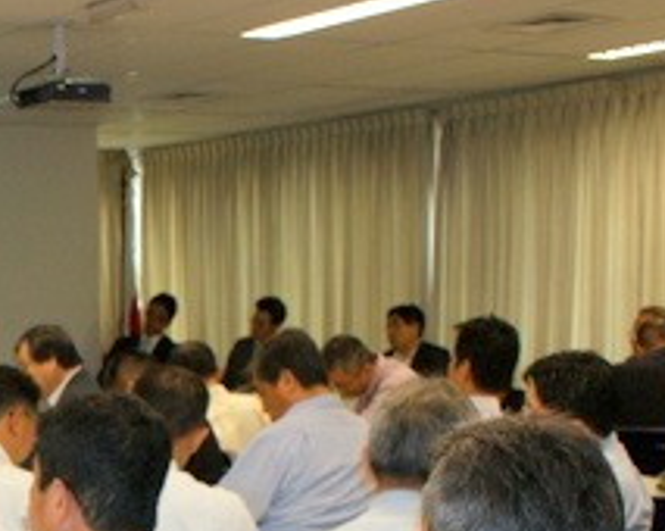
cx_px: -134
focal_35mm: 82
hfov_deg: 21.6
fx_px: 1612
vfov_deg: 18.1
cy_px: 561
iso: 400
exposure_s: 1/60
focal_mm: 20
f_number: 5.6
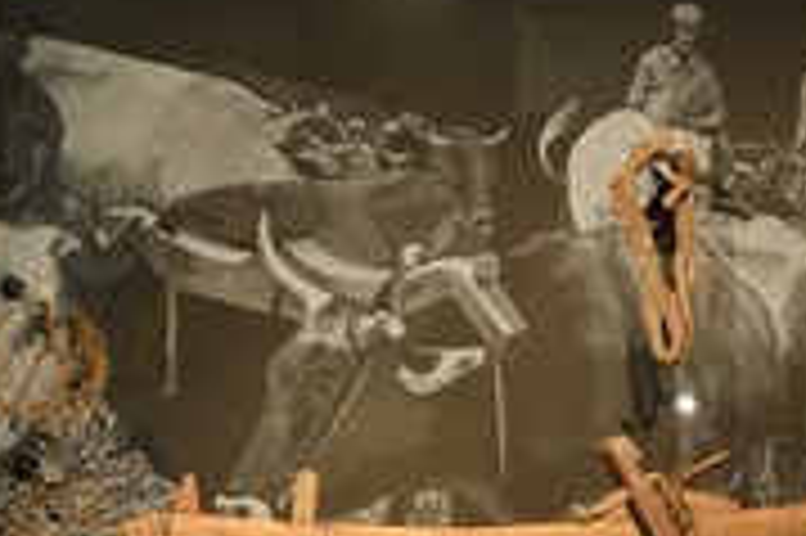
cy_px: 491
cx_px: 919
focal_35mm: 80
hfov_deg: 23.6
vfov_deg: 16.8
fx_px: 1789
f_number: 3.5
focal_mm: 34
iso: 800
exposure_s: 1/6
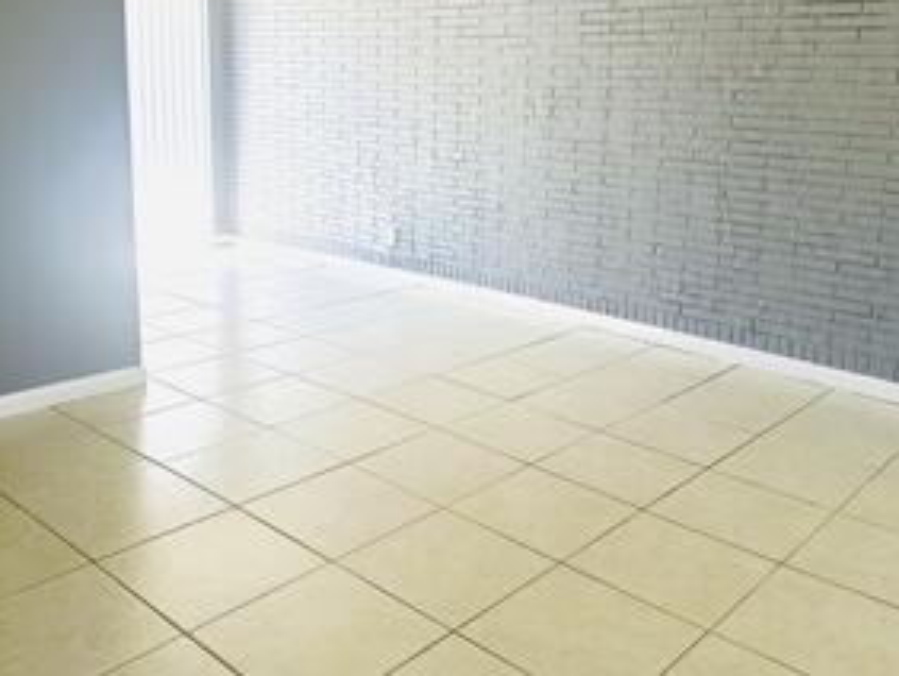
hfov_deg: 53.9
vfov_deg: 41.4
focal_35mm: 34
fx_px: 884
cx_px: 478
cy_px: 236
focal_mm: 6.86
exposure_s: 1/300
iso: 80
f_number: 1.78
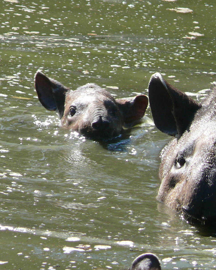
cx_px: 168
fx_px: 7430
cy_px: 135
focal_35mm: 930
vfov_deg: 2.1
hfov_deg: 1.7
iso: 100
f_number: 5.6
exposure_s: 1/200
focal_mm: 84.6
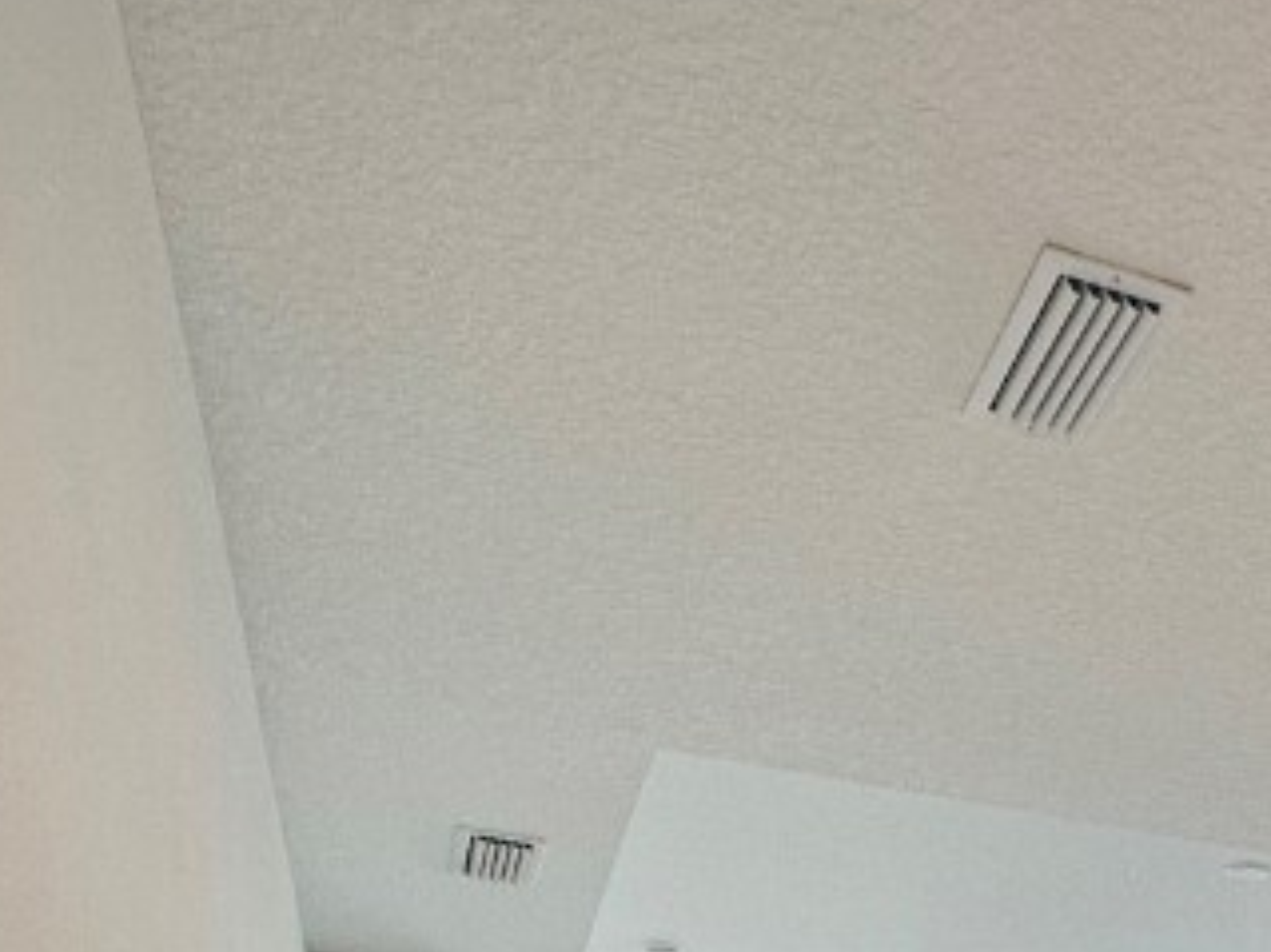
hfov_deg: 38.7
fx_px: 1652
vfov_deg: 24.3
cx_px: 1183
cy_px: 1470
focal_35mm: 45
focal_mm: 2.22
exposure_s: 1/120
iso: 125
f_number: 2.2
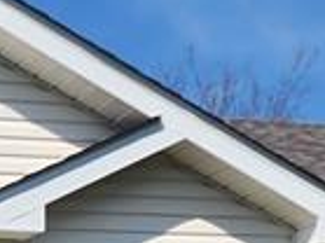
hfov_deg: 11.1
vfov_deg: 8.2
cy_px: 509
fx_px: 1595
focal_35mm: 170
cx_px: -194
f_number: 1.8
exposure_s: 1/2054
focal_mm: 6.4
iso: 12
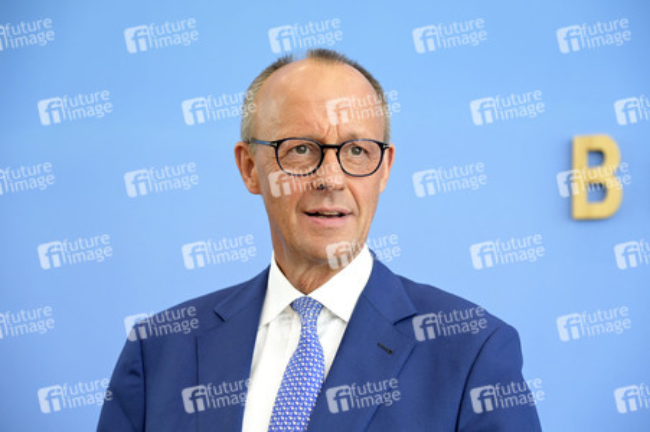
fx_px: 1353
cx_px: 325
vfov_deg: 18.2
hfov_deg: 27.0
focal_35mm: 75
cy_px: 216
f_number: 4
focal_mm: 75
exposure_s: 1/1000
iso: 4000
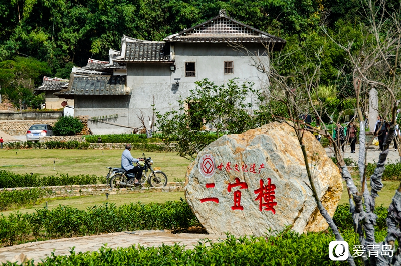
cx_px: 200
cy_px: 133
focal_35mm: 142
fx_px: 1584
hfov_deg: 14.4
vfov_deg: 9.6
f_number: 8
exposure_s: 1/250
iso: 100
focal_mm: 95
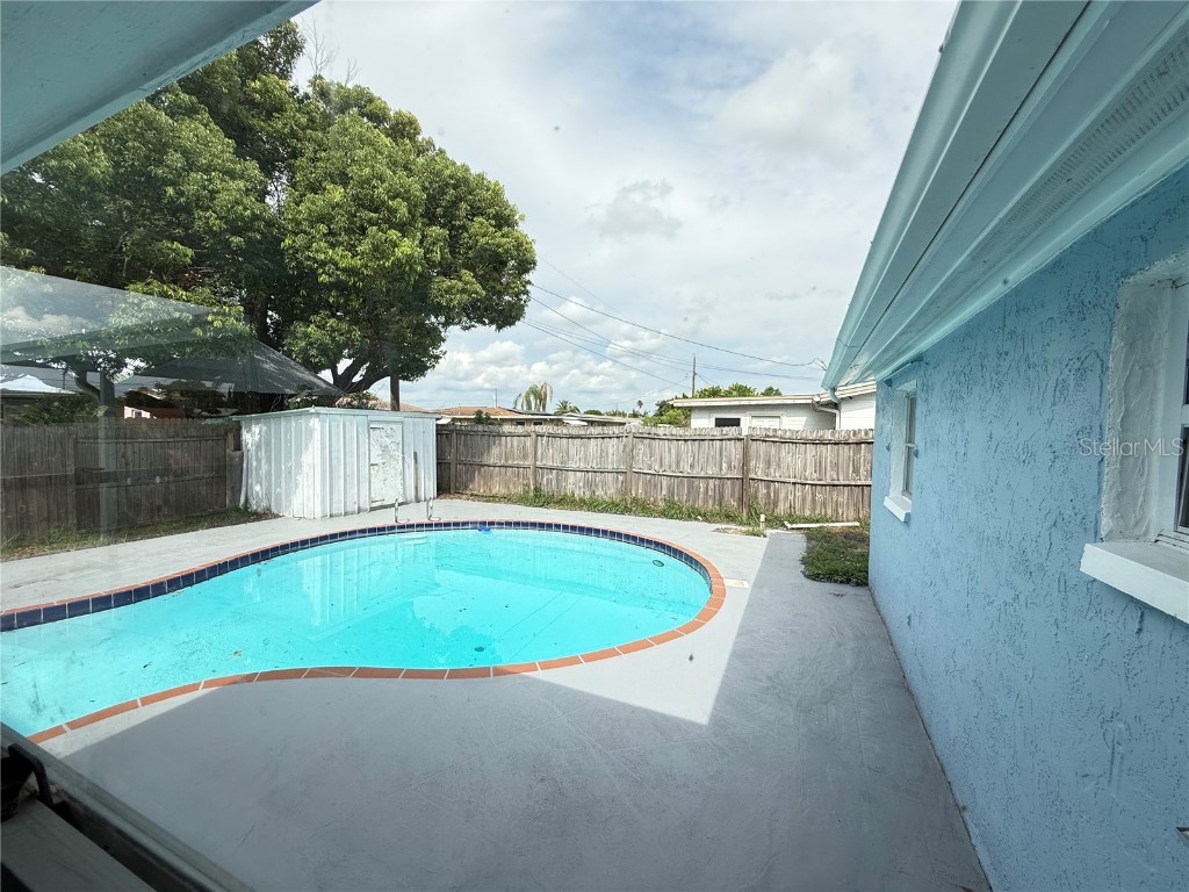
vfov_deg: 85.7
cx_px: 594
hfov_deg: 102.1
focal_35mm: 14
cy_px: 446
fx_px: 481
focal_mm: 2.22
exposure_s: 1/1087
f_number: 2.2
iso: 50
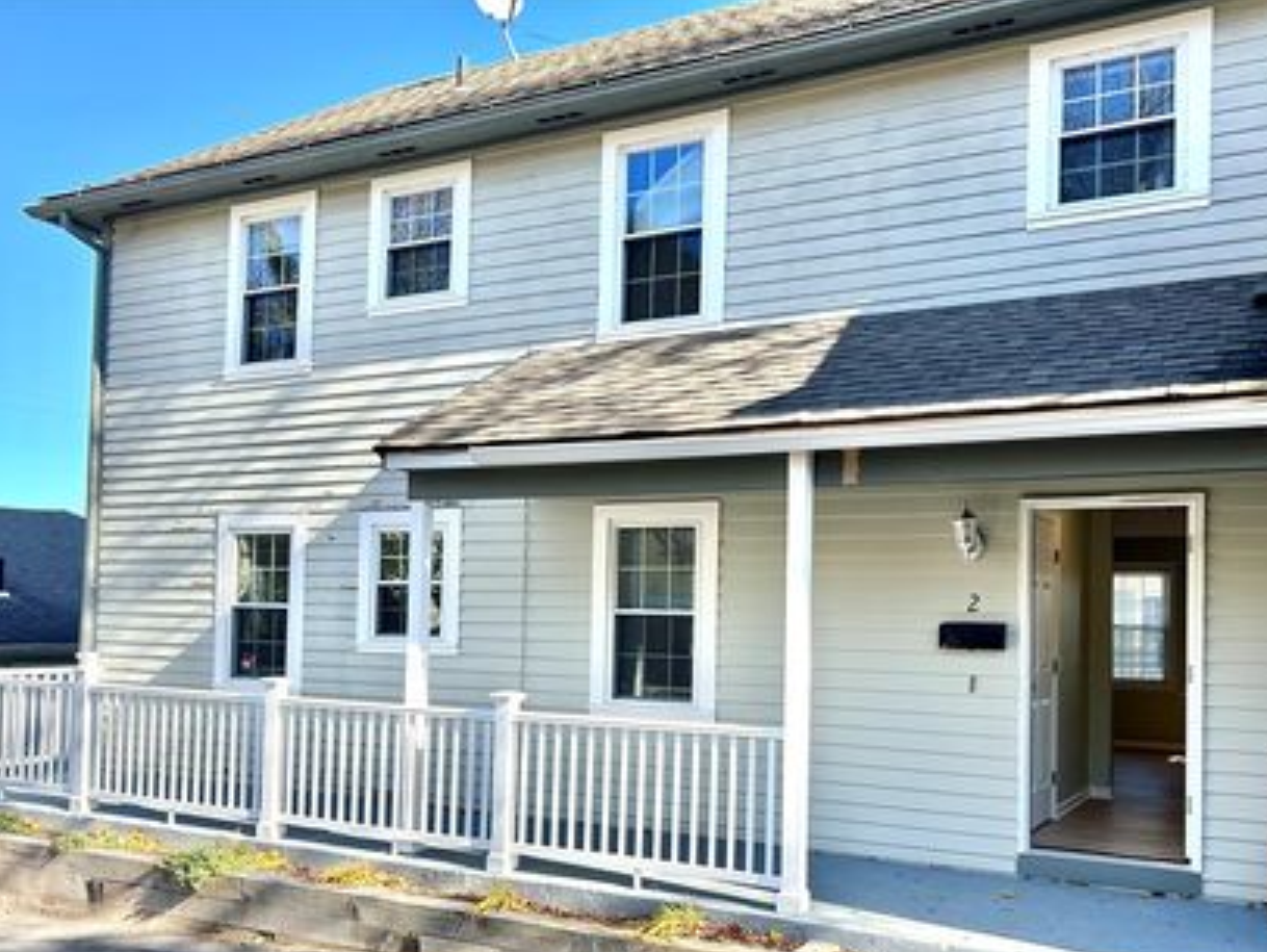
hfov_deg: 56.6
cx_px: 721
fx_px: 1172
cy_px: 579
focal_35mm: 32
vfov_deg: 43.9
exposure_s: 1/917
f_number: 1.5
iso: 50
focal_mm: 5.7
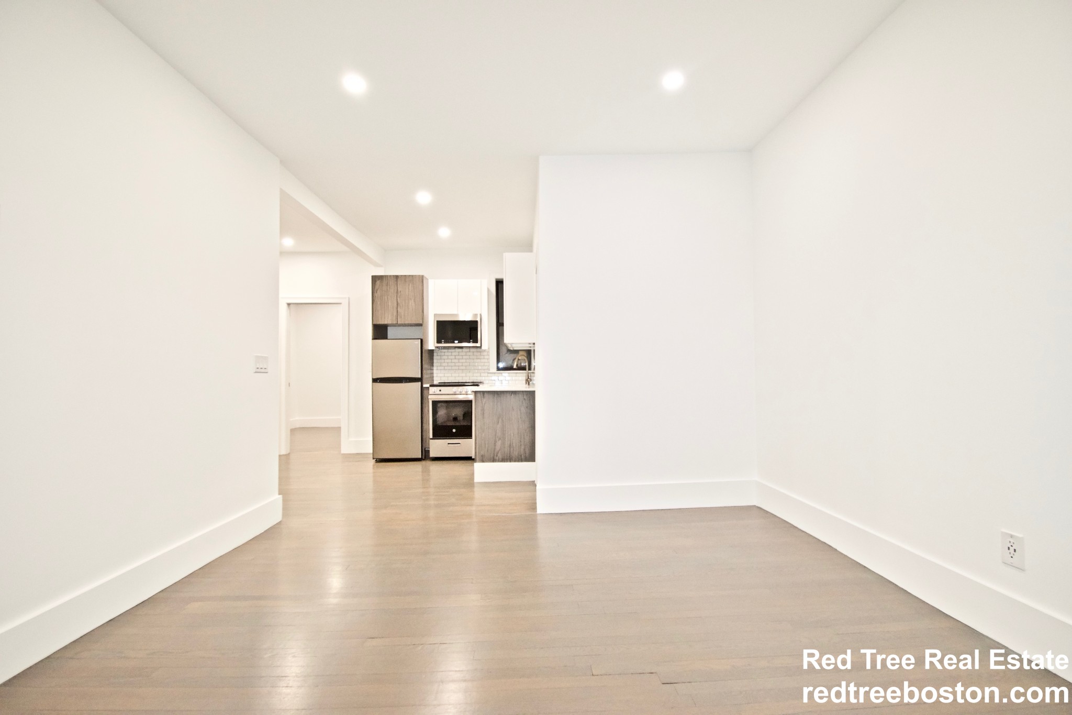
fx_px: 447
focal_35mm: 15
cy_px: 358
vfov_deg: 77.3
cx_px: 536
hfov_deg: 100.4
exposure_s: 1/100
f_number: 5
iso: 800
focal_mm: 10
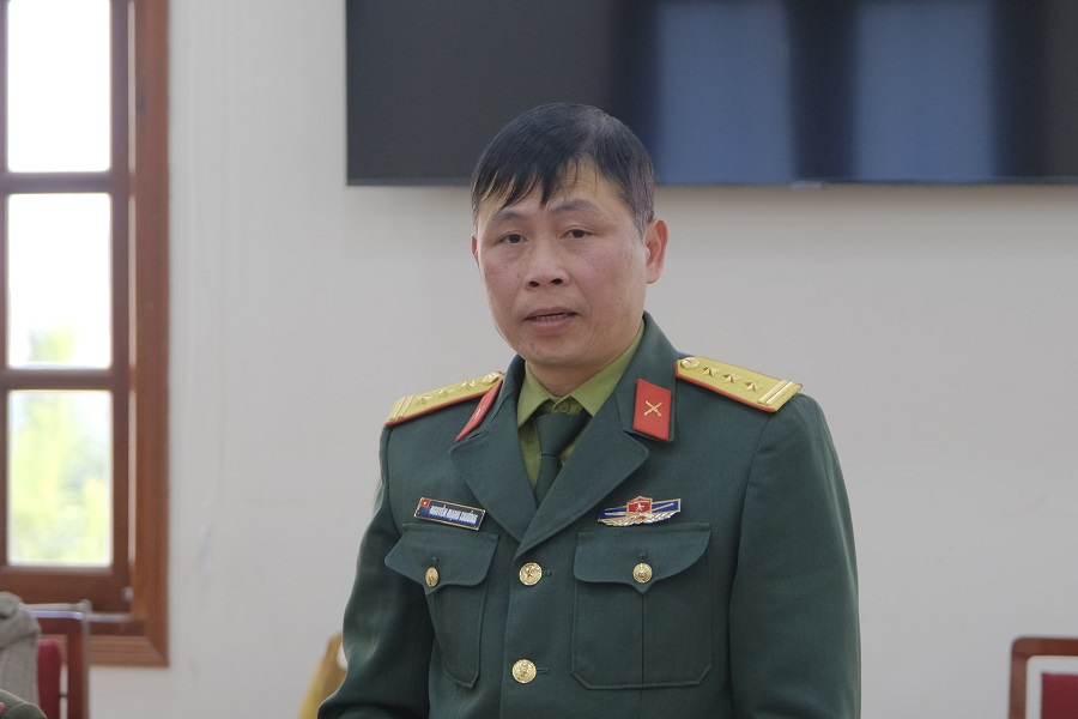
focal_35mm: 120
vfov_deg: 11.4
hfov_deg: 17.1
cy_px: 360
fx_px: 3593
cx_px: 539
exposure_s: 1/240
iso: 1600
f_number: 4
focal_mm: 80
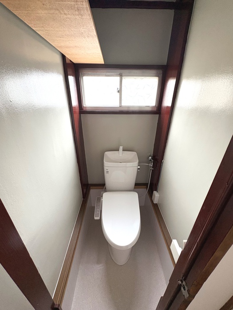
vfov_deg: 102.1
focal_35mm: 14
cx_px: 116
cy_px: 155
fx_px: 126
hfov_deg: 85.7
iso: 320
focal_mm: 2.22
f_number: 2.2
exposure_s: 1/60
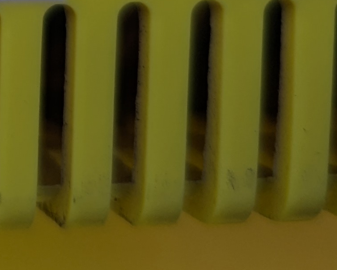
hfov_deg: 13.8
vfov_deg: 10.7
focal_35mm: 126
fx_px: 1257
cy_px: -340
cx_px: -251
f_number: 1.85
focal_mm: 6.81
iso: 45
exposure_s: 1/45.1
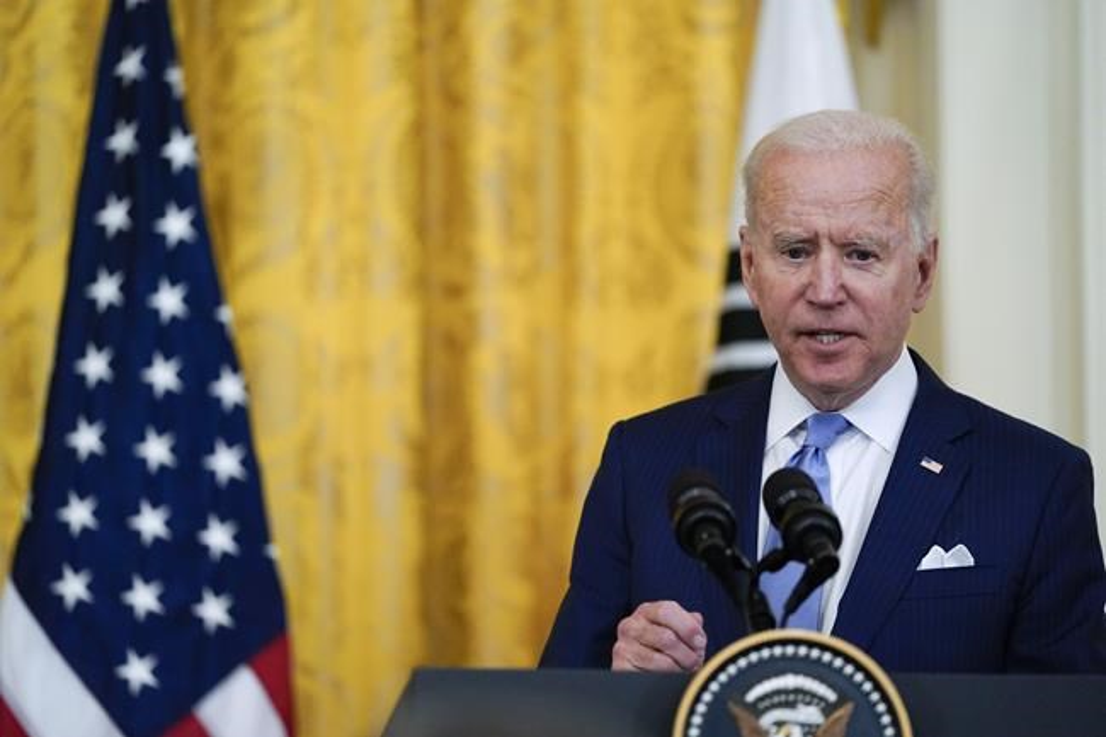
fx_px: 6143
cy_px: 368
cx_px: 553
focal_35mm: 200
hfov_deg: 10.3
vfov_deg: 6.9
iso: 5000
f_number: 2.8
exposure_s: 1/640
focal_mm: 200
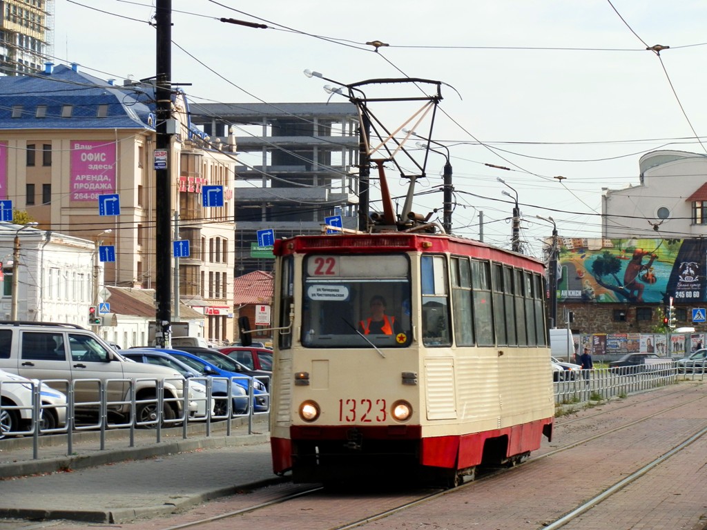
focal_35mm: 158
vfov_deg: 9.4
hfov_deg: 12.5
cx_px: 354
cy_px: 265
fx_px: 3227
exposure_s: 1/80
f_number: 12.6
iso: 64
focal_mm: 28.33
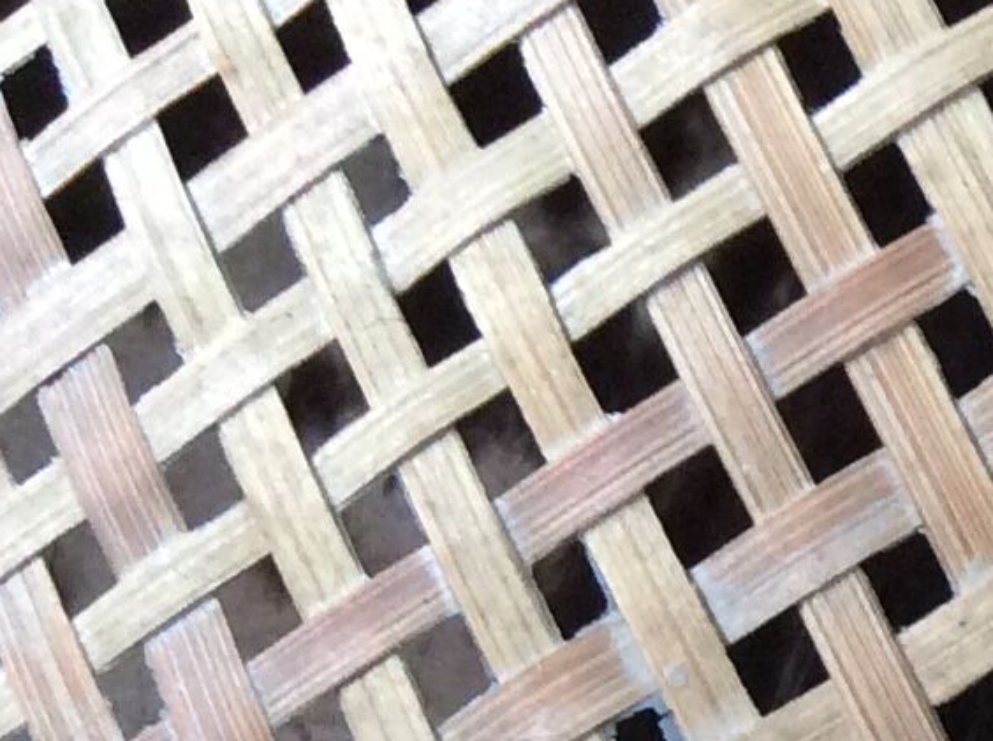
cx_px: 1731
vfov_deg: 9.8
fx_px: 4210
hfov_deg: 12.4
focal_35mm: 147
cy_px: 1067
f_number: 2.4
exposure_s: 1/25
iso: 100
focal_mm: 3.3
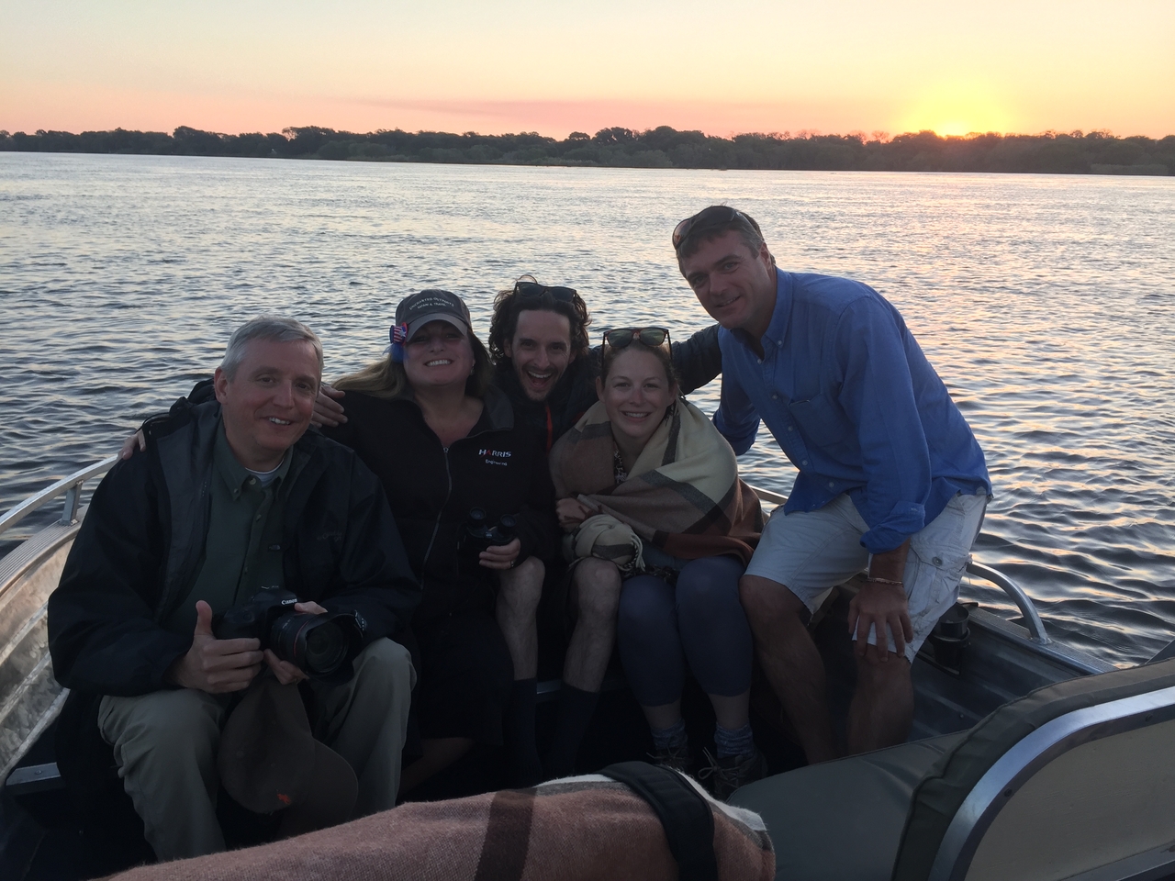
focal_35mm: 29
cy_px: 440
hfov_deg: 61.7
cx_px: 588
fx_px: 984
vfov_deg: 48.2
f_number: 2.2
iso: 32
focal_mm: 4.15
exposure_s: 1/115
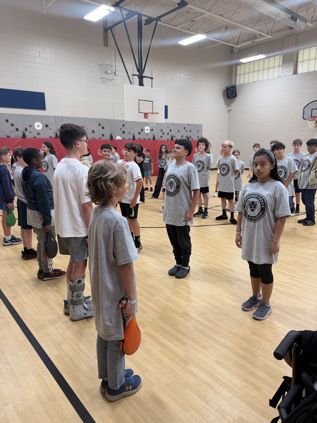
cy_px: 212
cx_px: 158
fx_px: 293
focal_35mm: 24
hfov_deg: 56.8
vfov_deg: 71.6
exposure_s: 1/121
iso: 80
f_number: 1.78
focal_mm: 6.76
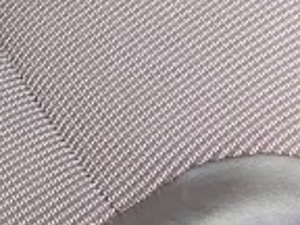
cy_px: -531
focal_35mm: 185
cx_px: 212
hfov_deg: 10.7
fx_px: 1603
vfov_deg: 6.9
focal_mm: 4.25
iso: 40
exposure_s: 1/122
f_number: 1.8
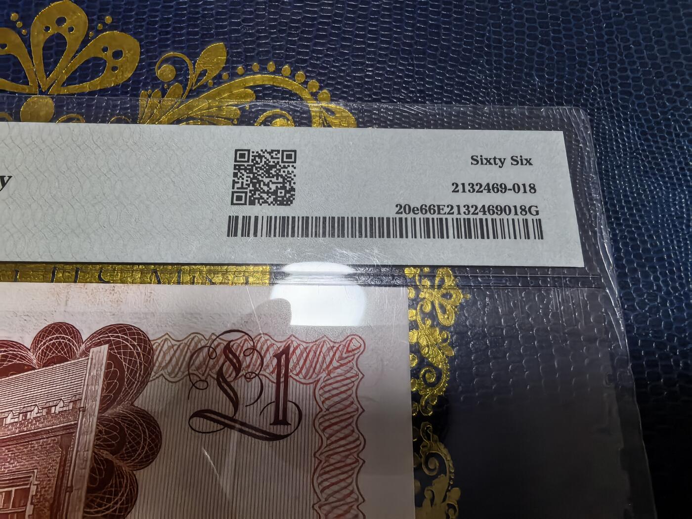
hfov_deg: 71.6
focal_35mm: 24
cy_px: 260
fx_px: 480
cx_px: 346
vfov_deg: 56.8
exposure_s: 1/50
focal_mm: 1.68
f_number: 2.2
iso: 160
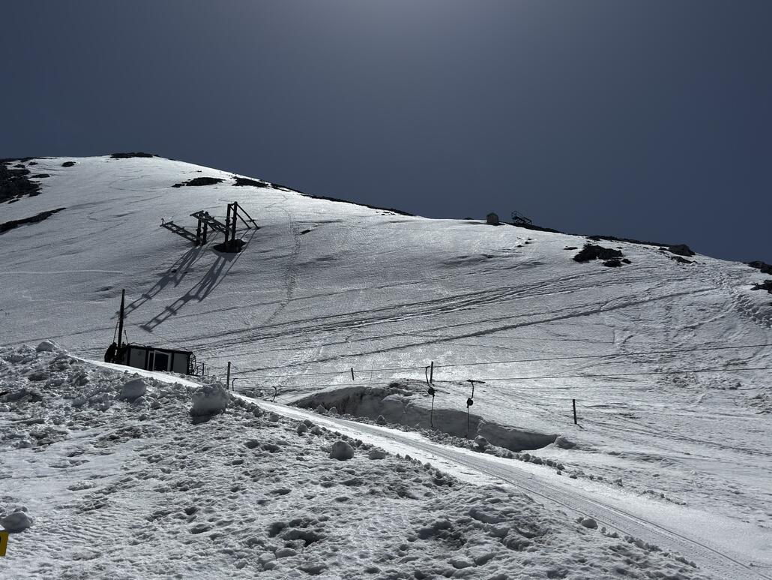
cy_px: 290
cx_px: 386
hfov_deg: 52.6
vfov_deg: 40.7
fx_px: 781
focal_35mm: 35
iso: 100
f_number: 1.78
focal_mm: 6.76
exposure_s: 1/40000
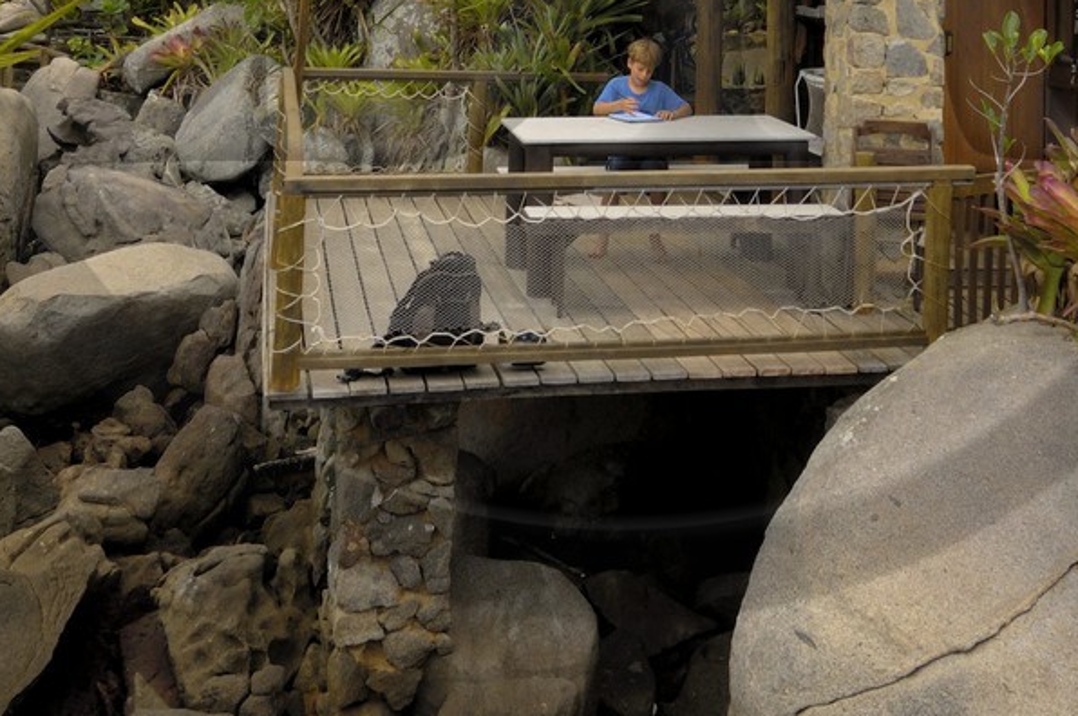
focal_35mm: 52
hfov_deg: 37.9
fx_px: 1566
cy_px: -132
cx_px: 619
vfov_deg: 23.6
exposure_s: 1/125
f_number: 9.5
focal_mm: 13
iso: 100
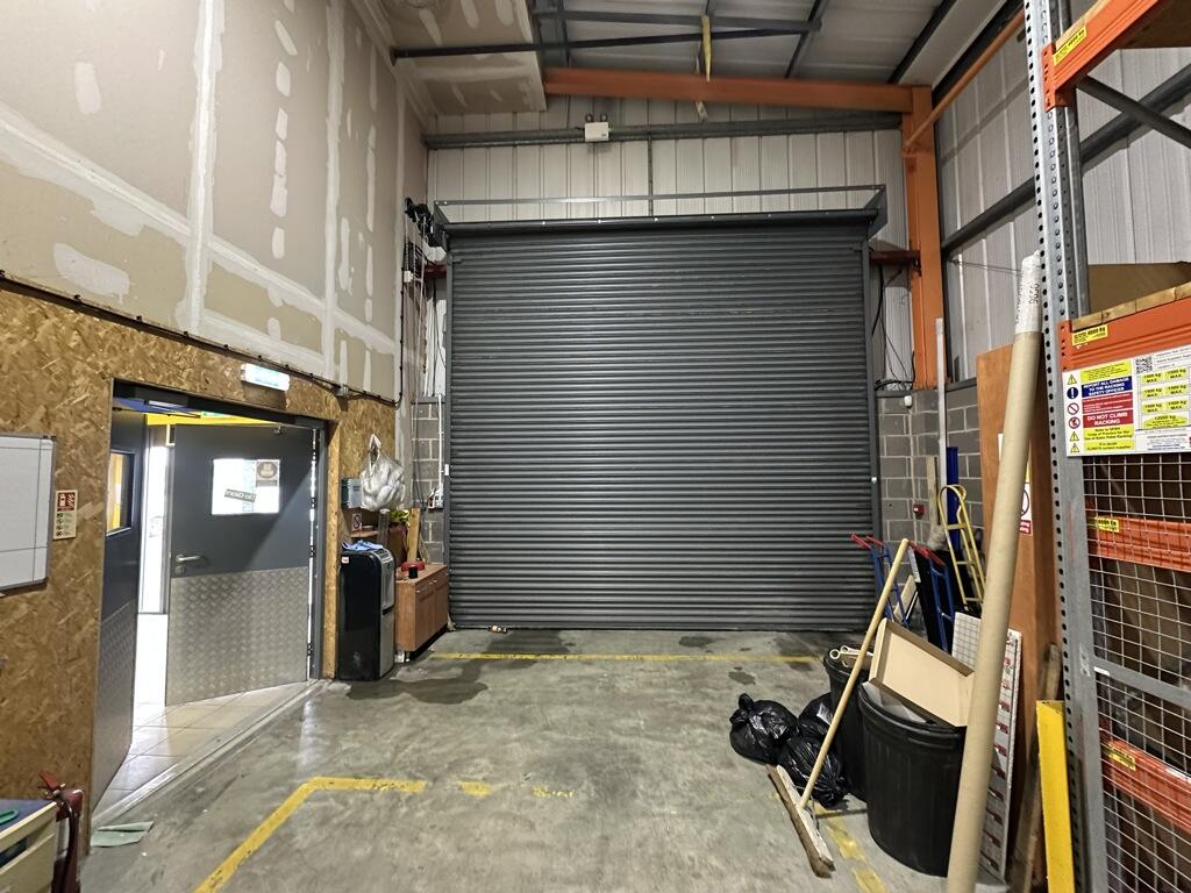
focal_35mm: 14
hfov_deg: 102.1
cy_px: 446
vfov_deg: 85.7
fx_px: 482
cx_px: 596
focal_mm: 2.22
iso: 500
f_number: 2.2
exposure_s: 1/50
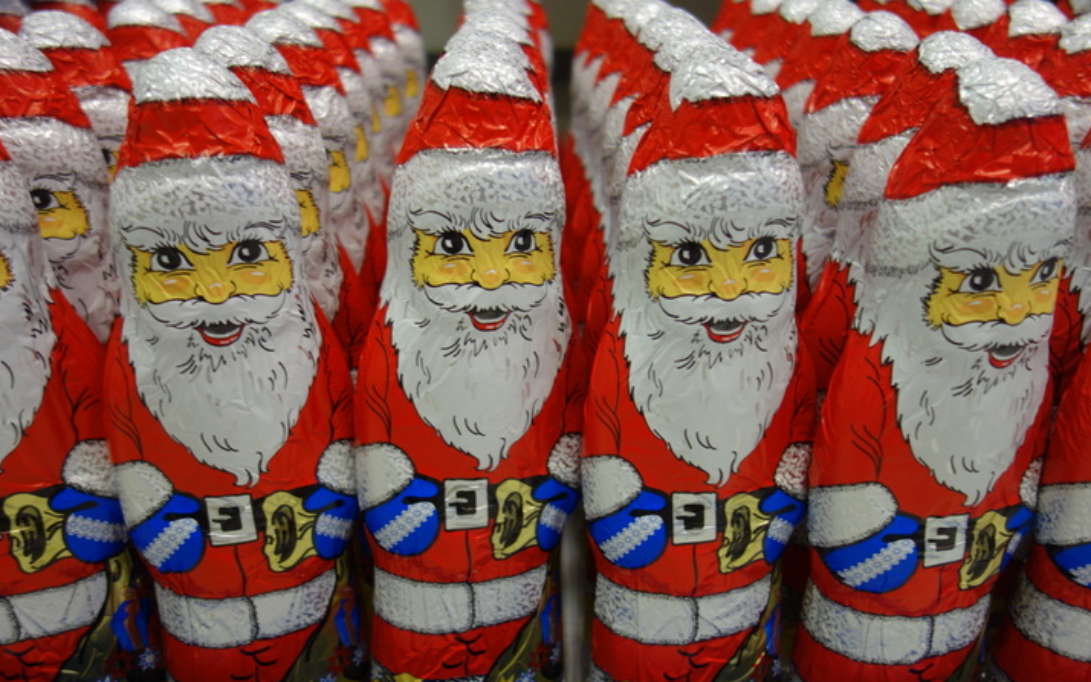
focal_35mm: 32
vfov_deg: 39.3
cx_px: 546
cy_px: 398
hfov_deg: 59.7
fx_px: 951
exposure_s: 1/40
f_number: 1.8
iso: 125
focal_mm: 10.4
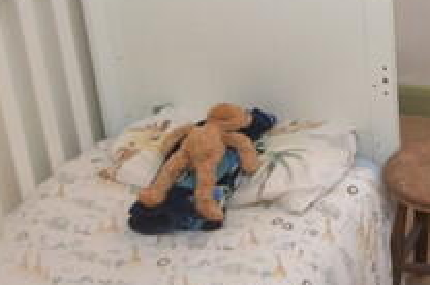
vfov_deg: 17.8
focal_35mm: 74
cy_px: -20
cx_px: 488
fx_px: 883
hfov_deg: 25.2
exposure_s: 1/60
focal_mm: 10
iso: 800
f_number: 6.3
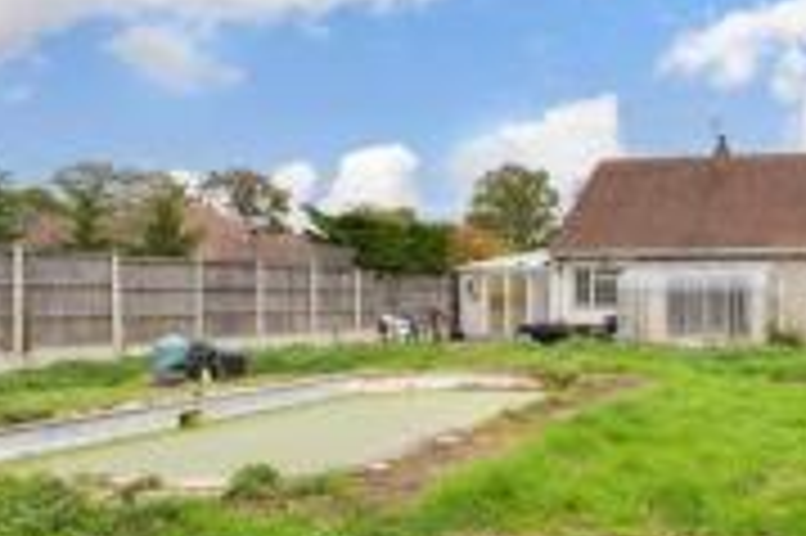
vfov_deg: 33.3
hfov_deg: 45.3
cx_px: 680
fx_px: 895
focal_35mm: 40
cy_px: 309
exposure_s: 1/160
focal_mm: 10
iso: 160
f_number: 8
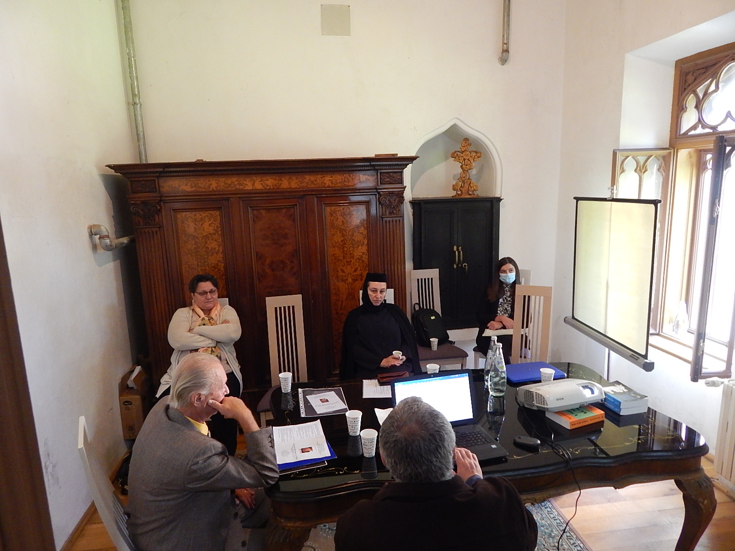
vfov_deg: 58.9
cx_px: 368
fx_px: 488
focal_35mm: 23
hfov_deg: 73.9
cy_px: 276
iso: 400
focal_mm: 4
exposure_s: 1/13
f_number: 3
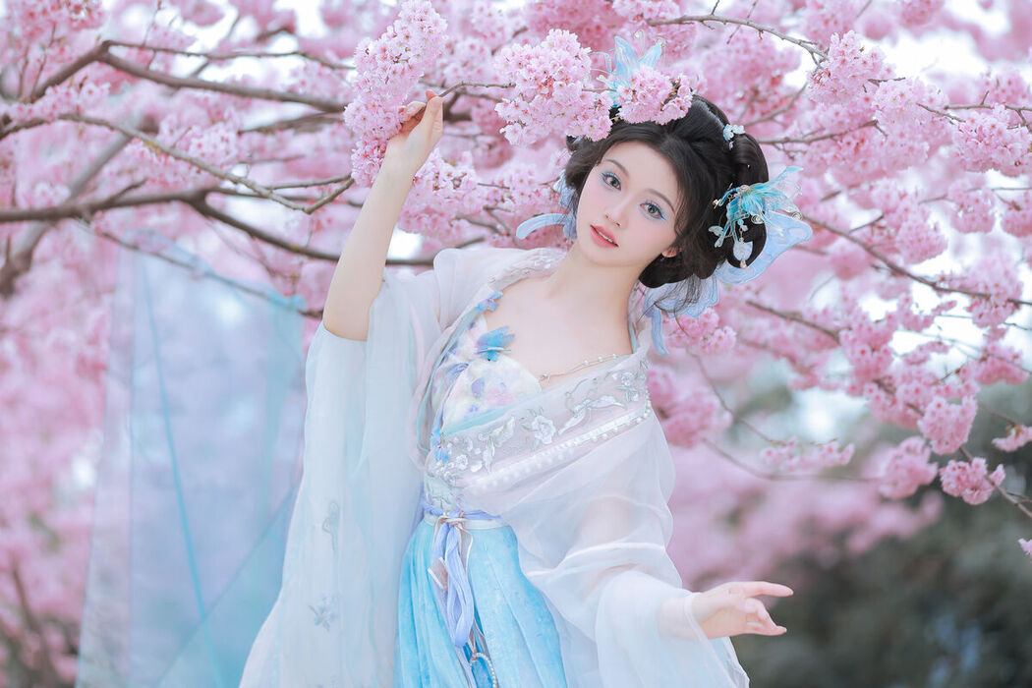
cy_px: 344
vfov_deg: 11.0
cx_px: 516
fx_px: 3583
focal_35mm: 125
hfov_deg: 16.4
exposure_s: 1/500
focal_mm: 125
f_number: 2.8
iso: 250
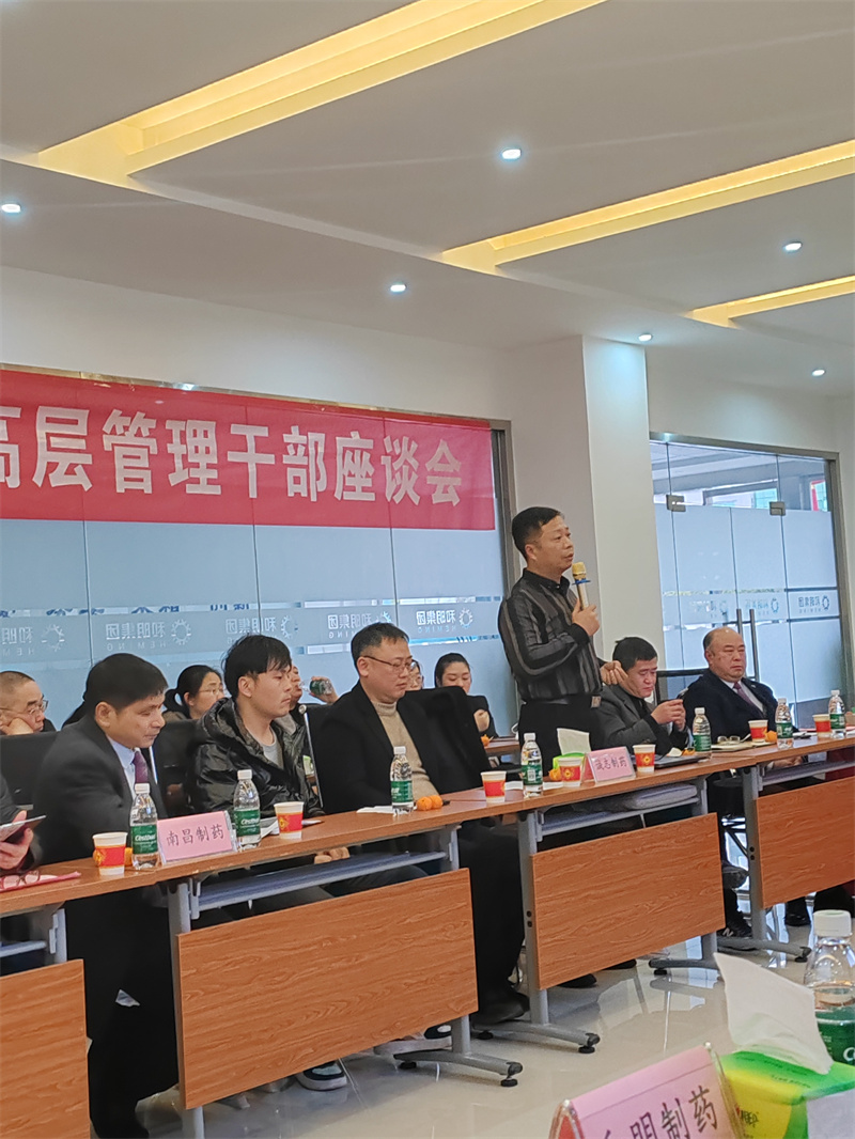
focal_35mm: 50
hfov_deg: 29.1
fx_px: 1646
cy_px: 570
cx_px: 428
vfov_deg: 38.2
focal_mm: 6.14
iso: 4000
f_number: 1.8
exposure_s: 1/50
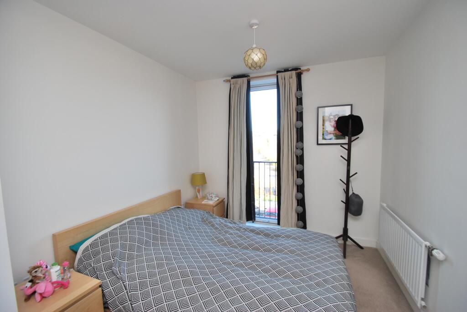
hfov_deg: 100.3
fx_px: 195
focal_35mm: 15
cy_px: 156
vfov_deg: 77.5
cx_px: 234
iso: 200
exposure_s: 1/60
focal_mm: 10
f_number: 4
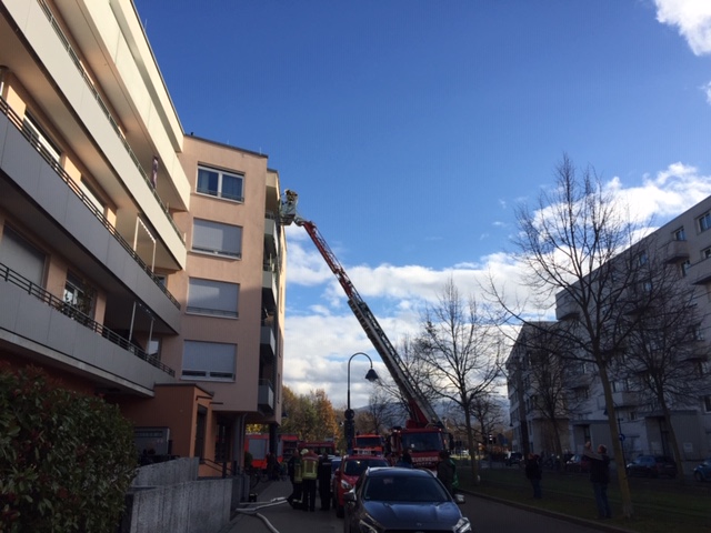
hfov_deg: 61.7
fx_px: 596
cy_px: 266
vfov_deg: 48.2
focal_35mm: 29
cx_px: 356
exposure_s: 1/2198
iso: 32
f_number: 2.2
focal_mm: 4.15
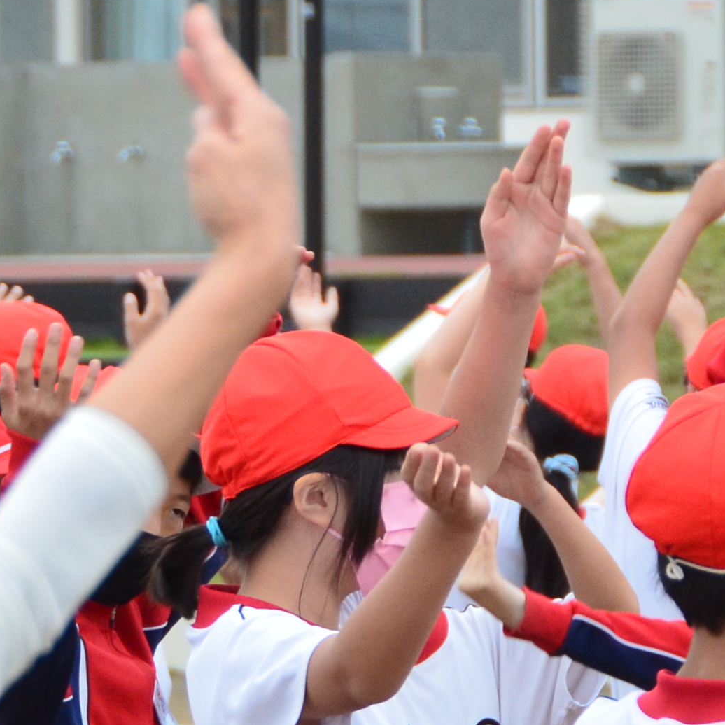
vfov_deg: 3.6
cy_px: 952
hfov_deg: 3.6
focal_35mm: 484
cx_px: 351
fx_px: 11469
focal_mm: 80
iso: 800
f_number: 5
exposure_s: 1/500
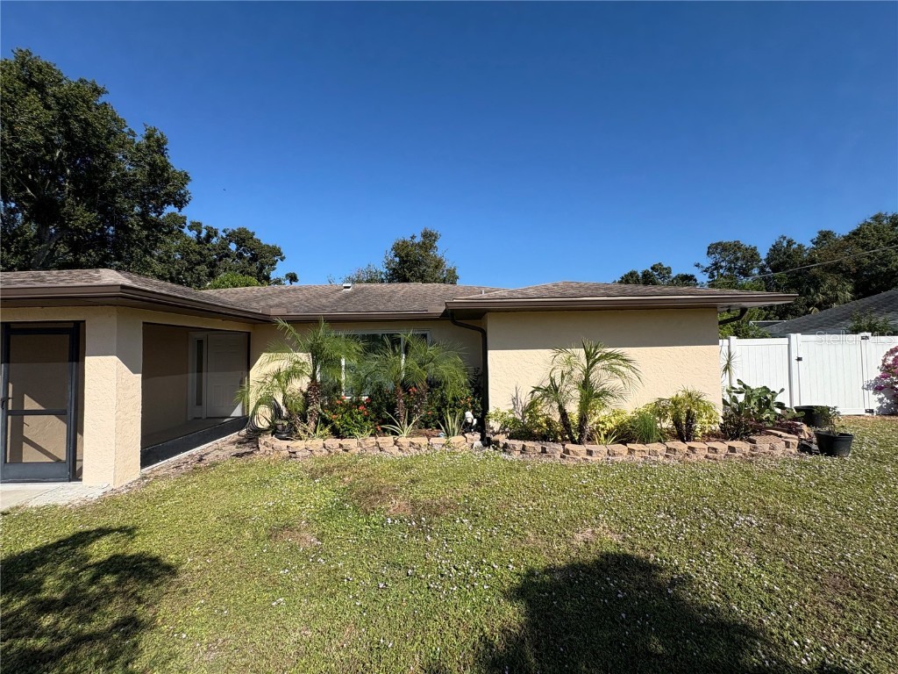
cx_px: 449
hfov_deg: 102.1
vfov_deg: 85.7
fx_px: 363
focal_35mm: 14
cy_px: 337
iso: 50
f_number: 2.2
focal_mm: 2.22
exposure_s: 1/2083
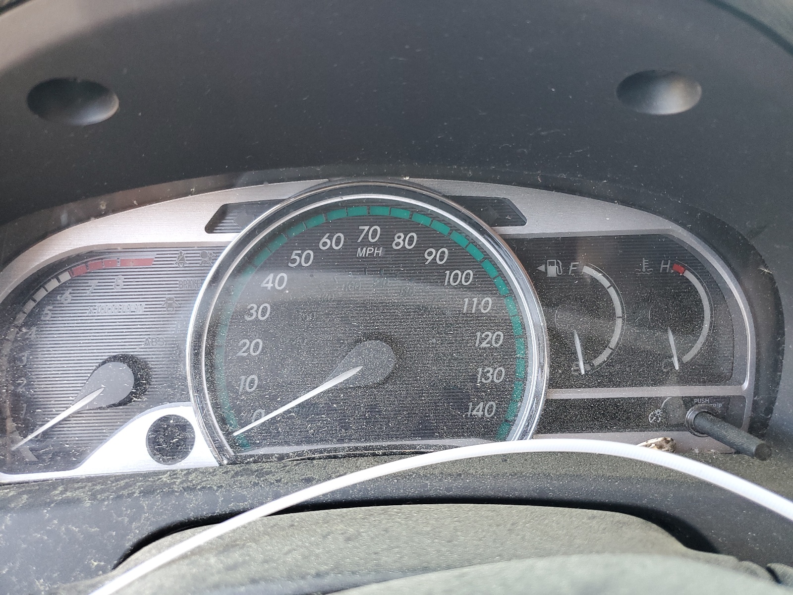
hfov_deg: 67.3
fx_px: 596
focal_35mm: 26
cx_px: 396
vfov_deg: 53.1
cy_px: 298
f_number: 1.5
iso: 112
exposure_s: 1/60.2
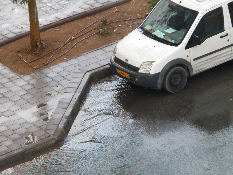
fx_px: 1871
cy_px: 88
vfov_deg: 5.3
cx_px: 116
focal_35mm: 278
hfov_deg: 7.1
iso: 349
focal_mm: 50.4
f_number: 5.4
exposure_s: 1/511
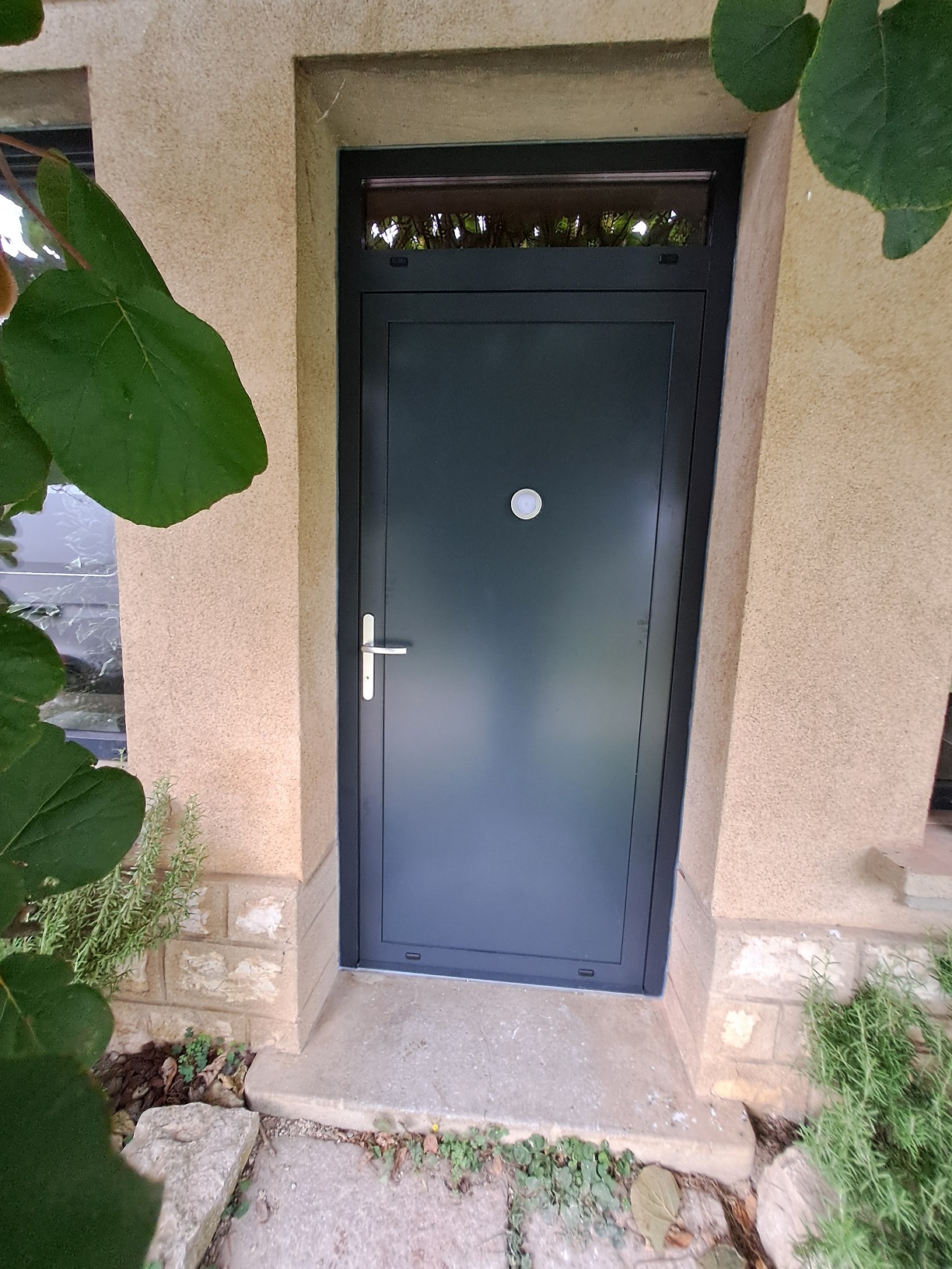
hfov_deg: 89.9
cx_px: 476
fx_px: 477
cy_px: 634
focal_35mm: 13
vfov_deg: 106.2
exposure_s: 1/50
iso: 250
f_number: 2.2
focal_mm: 1.42
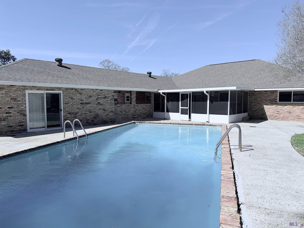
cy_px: 114
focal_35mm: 24
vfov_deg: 56.8
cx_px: 152
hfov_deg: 71.6
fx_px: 211
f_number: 1.78
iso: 50
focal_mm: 6.76
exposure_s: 1/10309
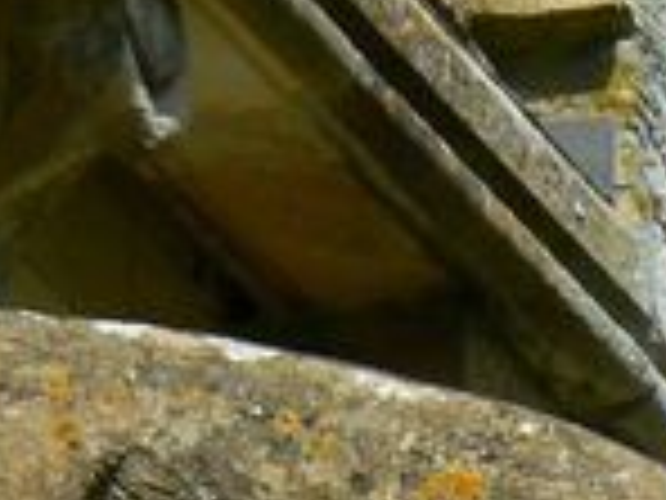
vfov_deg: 1.0
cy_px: 644
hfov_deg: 1.4
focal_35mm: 1420
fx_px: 27320
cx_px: 410
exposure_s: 1/400
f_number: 8
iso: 80
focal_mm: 72
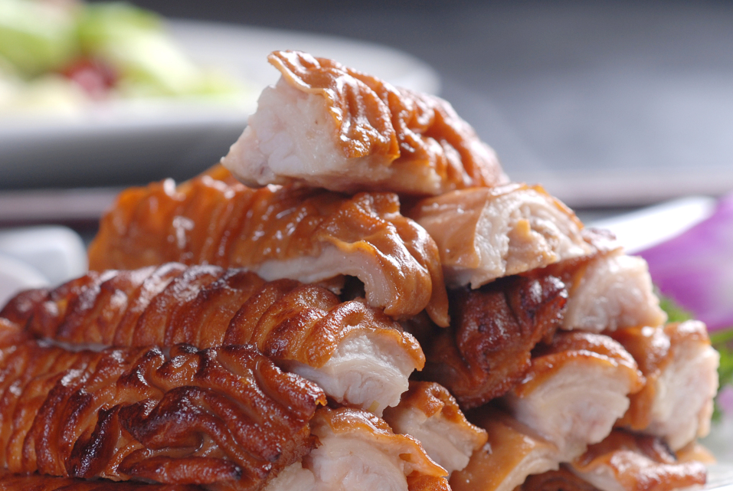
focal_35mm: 141
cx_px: 339
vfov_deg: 9.8
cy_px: 284
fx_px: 2875
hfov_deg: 14.5
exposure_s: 1/125
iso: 100
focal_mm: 60
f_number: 6.3
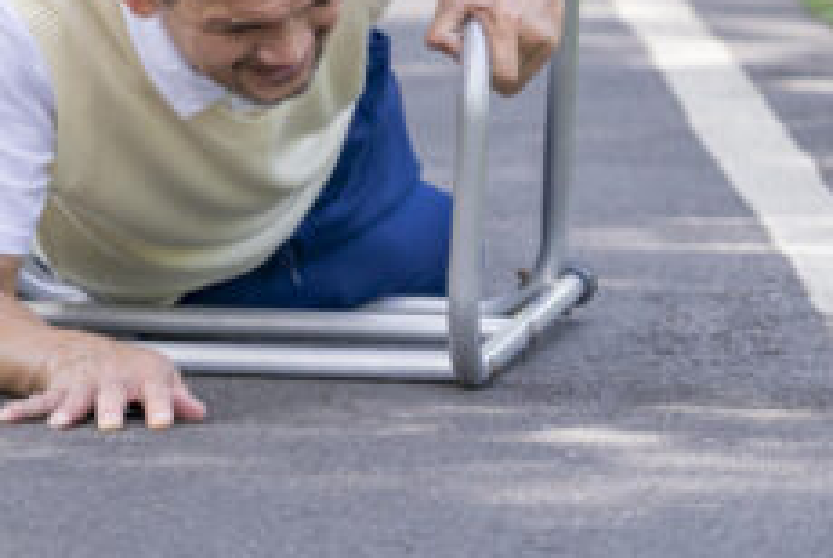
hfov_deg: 5.4
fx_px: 8804
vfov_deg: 3.6
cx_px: -27
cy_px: 96
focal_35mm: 380
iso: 400
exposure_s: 1/640
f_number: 5
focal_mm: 140
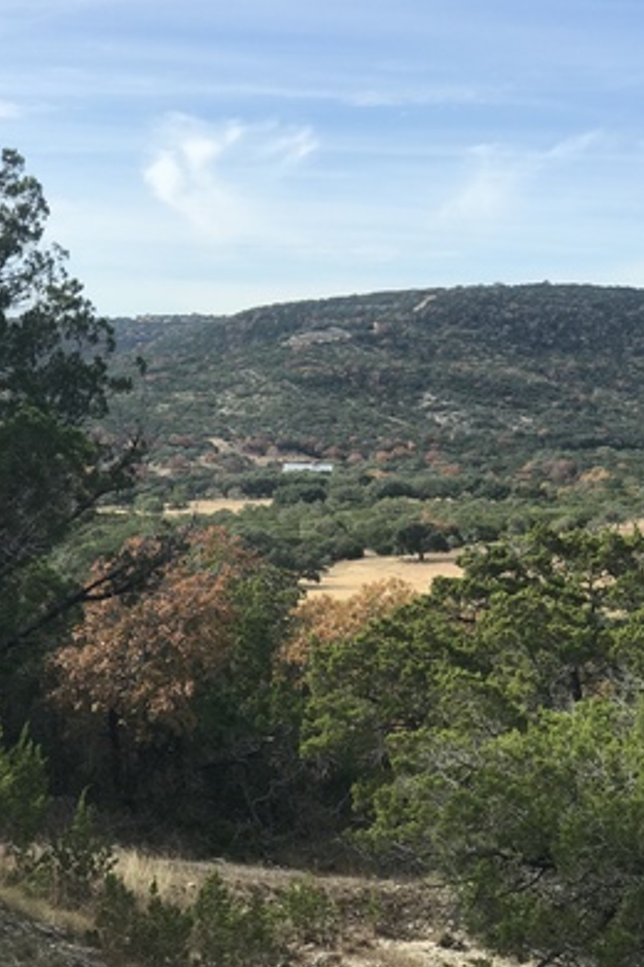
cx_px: 253
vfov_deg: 27.7
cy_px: 506
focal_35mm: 73
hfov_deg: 18.6
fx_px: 1959
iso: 20
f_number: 2.8
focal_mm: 6.6
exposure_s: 1/894
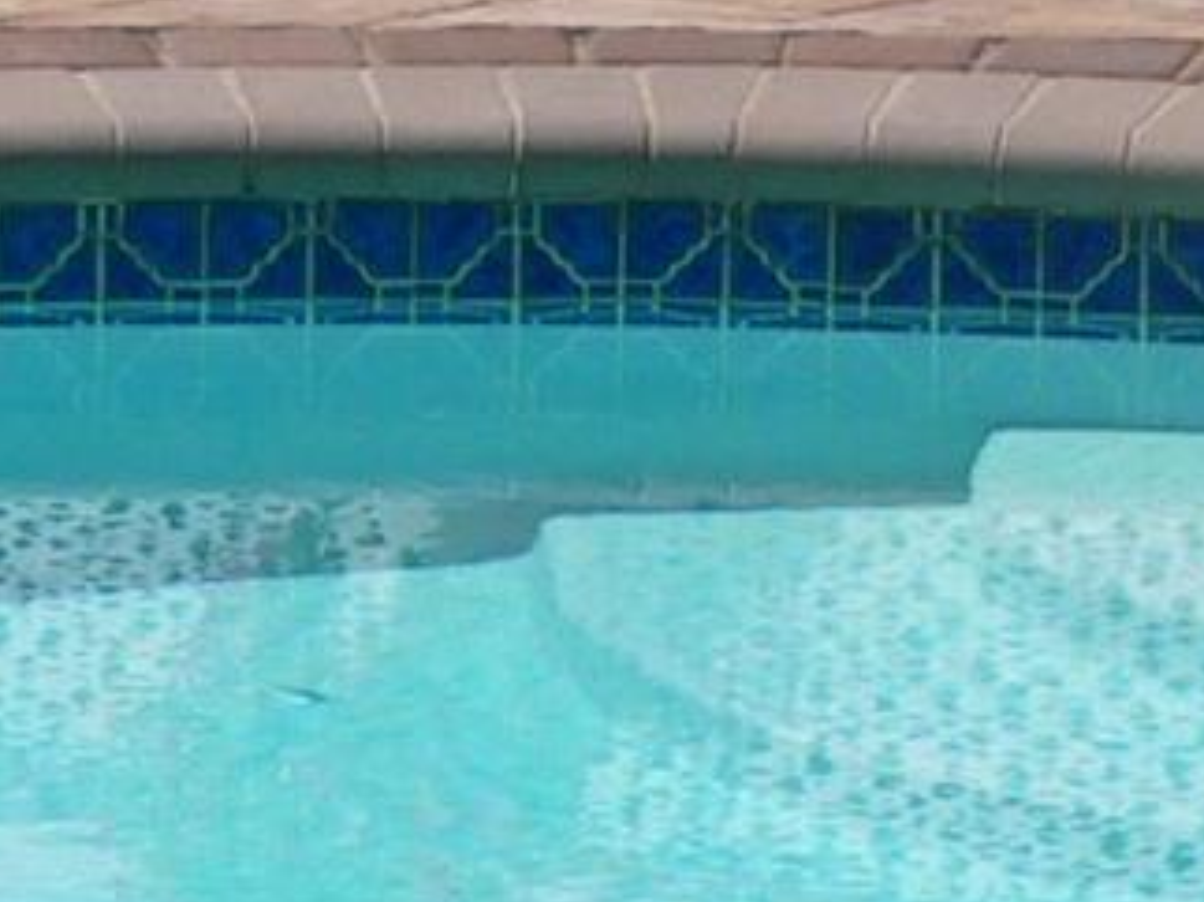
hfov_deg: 4.8
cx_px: 1249
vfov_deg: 3.5
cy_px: -1644
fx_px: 14325
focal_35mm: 412
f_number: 5.6
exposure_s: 1/640
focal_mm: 10.8
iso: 80
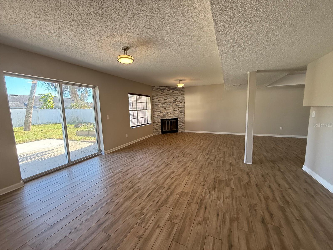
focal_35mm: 14
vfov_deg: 85.7
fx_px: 135
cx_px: 166
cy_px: 125
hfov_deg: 102.1
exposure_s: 1/120
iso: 200
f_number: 2.2
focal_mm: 2.22
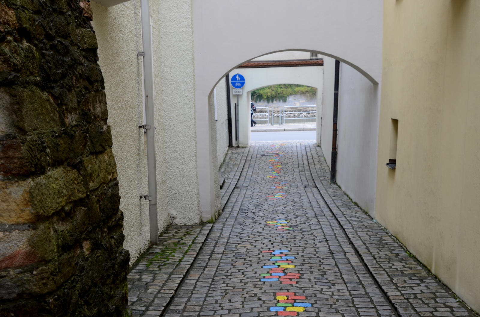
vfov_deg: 25.6
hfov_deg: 37.9
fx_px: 698
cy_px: 158
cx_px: 240
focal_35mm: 52
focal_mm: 35
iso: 100
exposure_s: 1/80
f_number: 4.5
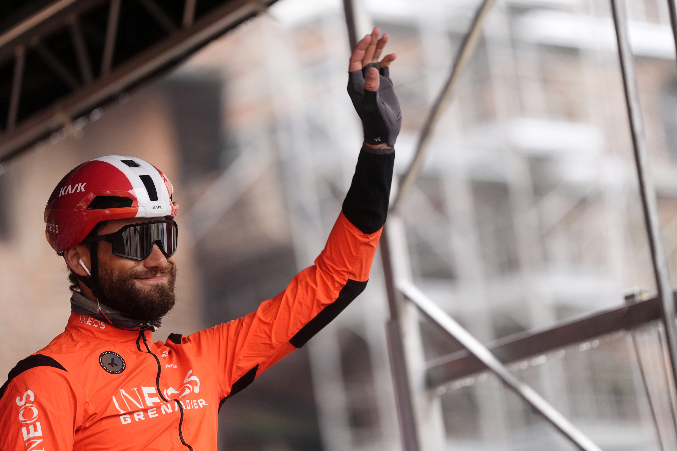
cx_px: 338
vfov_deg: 6.9
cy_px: 226
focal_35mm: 200
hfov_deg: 10.3
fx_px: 3760
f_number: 2.8
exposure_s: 1/500
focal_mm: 200
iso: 1000
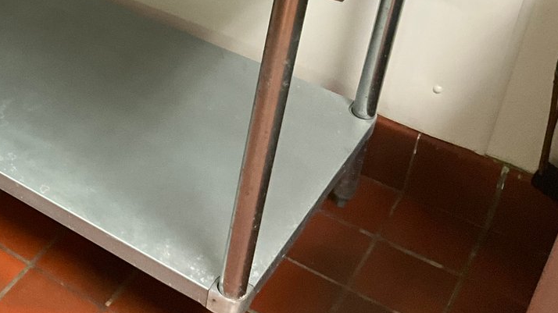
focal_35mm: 67
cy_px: -52
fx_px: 991
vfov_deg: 17.2
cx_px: -29
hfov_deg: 29.0
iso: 200
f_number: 1.8
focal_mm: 3
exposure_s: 1/60
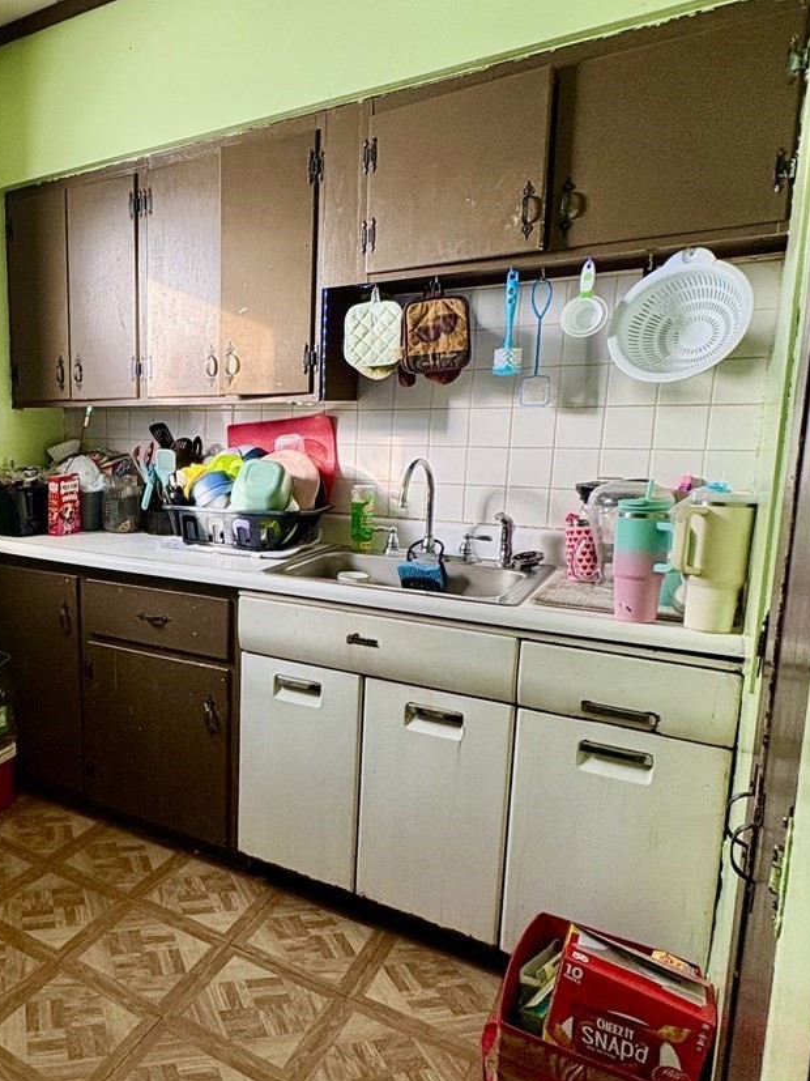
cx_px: 106
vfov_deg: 67.3
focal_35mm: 26
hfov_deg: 48.4
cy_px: 544
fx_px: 811
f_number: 2.2
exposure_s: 1/99
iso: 160
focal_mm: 2.22
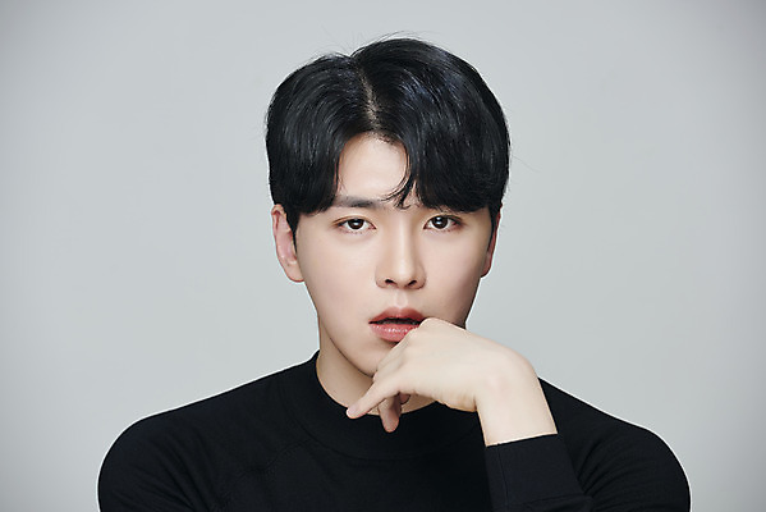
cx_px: 383
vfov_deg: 6.9
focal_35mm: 200
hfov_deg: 10.3
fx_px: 4257
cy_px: 256
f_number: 7.1
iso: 64
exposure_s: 1/125
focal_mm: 200
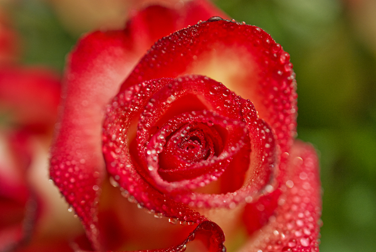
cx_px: 188
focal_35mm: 50
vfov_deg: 27.0
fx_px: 523
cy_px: 126
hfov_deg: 39.6
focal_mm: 50
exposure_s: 1/100
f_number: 2.8
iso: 400
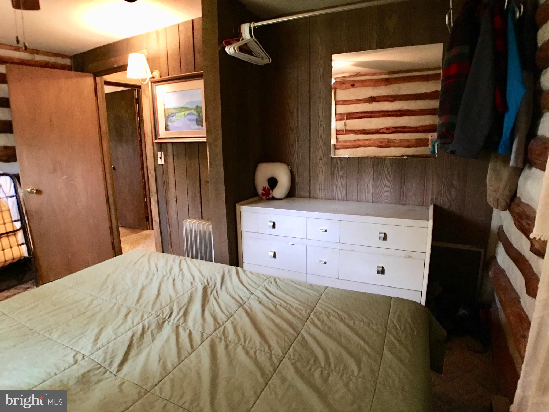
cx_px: 274
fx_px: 460
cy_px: 206
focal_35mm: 29
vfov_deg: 48.2
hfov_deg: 61.7
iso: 50
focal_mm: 4.15
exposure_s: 1/4
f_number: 2.2
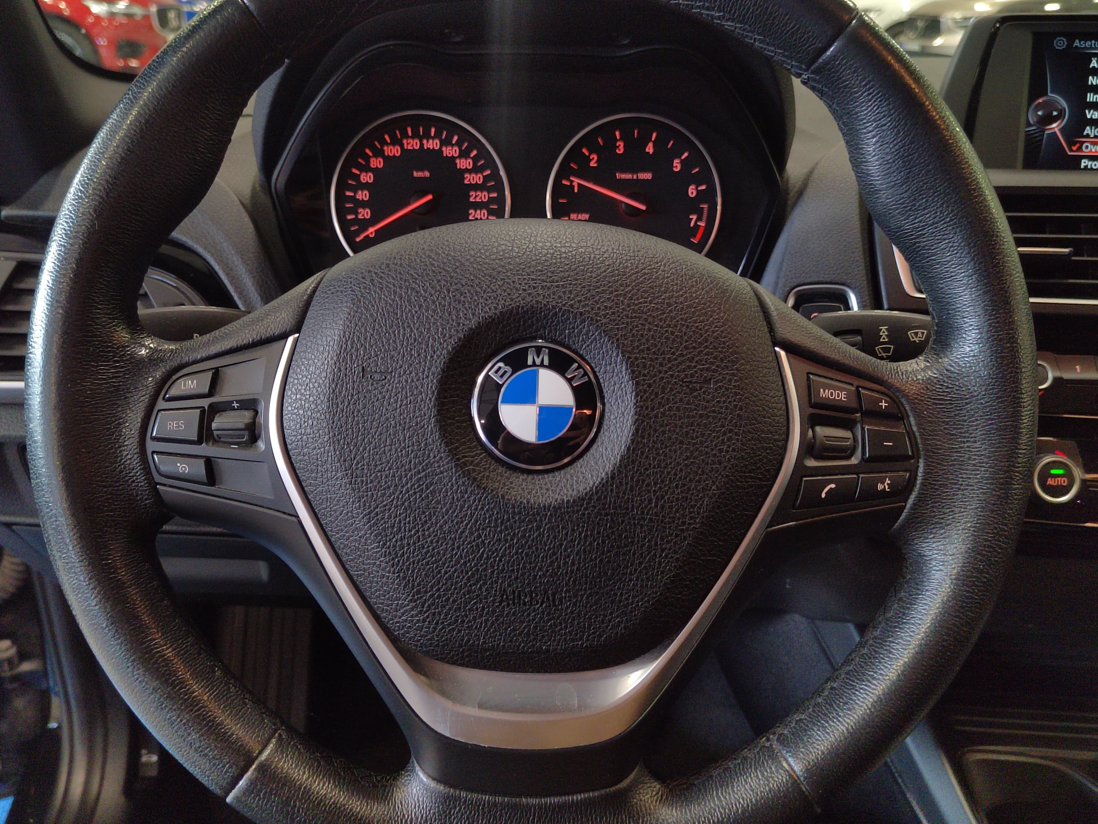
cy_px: 412
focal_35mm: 30
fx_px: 952
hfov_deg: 60.0
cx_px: 549
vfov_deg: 46.8
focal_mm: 5.52
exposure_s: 1/120
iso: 2156
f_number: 1.9
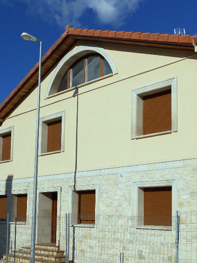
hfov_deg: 29.6
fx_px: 372
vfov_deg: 38.5
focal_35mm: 49
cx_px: 103
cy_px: 176
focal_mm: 4.6
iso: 80
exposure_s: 1/500
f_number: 8
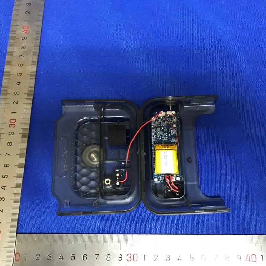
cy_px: 133
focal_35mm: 34
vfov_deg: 48.5
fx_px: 296
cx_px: 159
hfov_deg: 48.2
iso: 100
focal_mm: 3.99
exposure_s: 1/8
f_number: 1.8
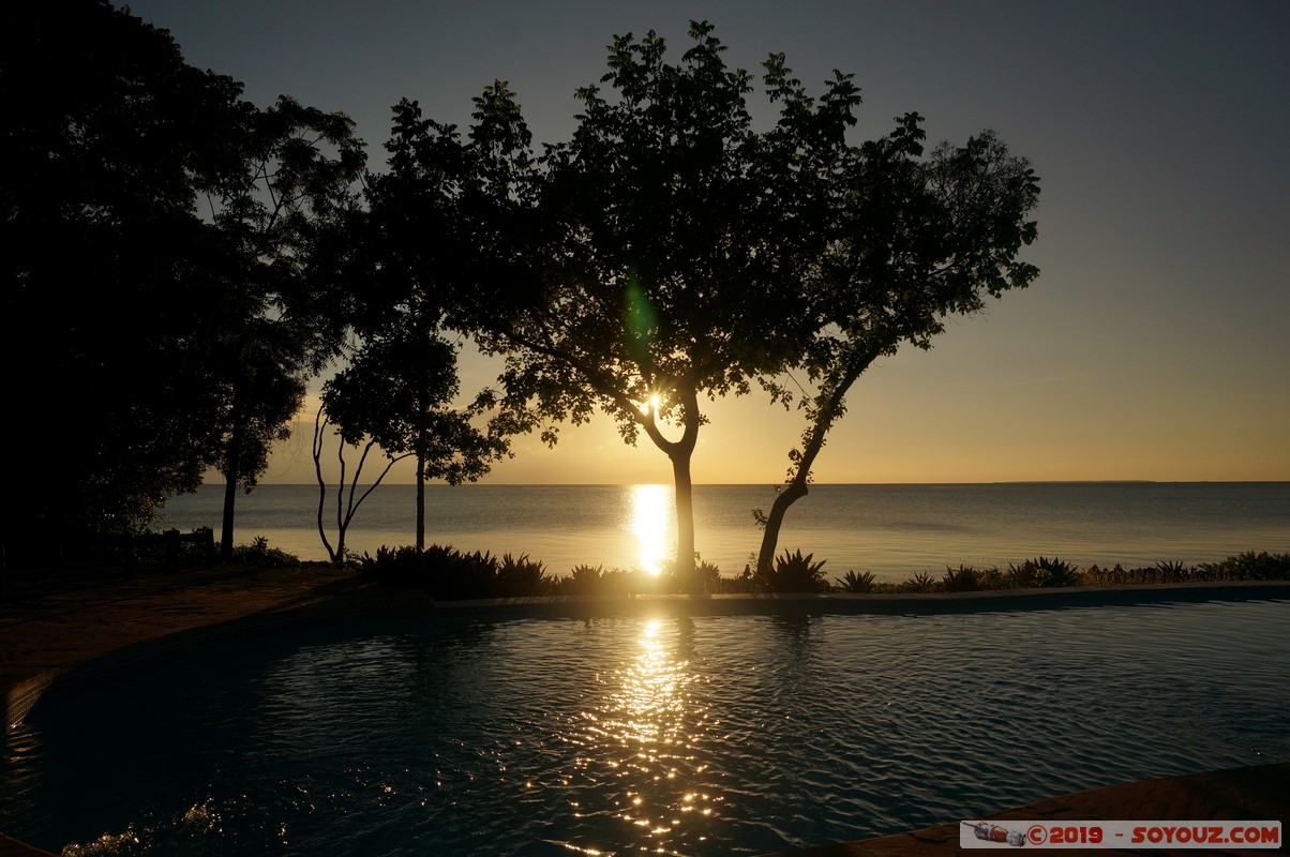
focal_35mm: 24
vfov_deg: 53.0
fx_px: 859
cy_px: 428
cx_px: 645
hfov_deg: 73.8
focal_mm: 16
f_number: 9
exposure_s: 1/1250
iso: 100
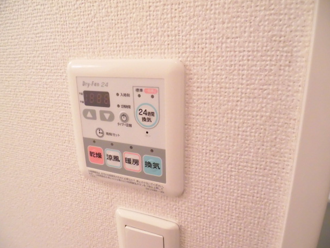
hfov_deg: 69.4
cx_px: 160
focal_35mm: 25
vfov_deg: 54.9
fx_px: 238
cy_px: 126
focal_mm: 4.3
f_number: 3.1
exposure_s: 1/60
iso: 800
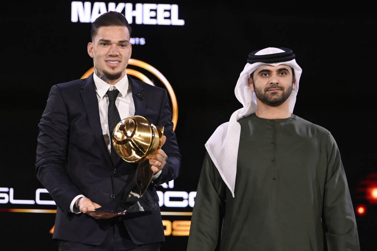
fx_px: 1047
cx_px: 188
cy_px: 126
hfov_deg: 20.4
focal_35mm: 100
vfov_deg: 13.7
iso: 2000
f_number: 3.2
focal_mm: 100
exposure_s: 1/320
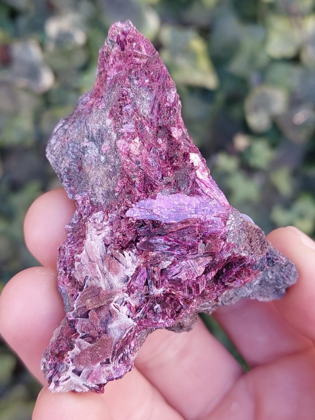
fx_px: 291
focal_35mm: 24
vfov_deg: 71.6
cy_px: 210
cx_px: 158
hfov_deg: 56.8
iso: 40
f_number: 1.8
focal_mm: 5.23
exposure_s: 1/50
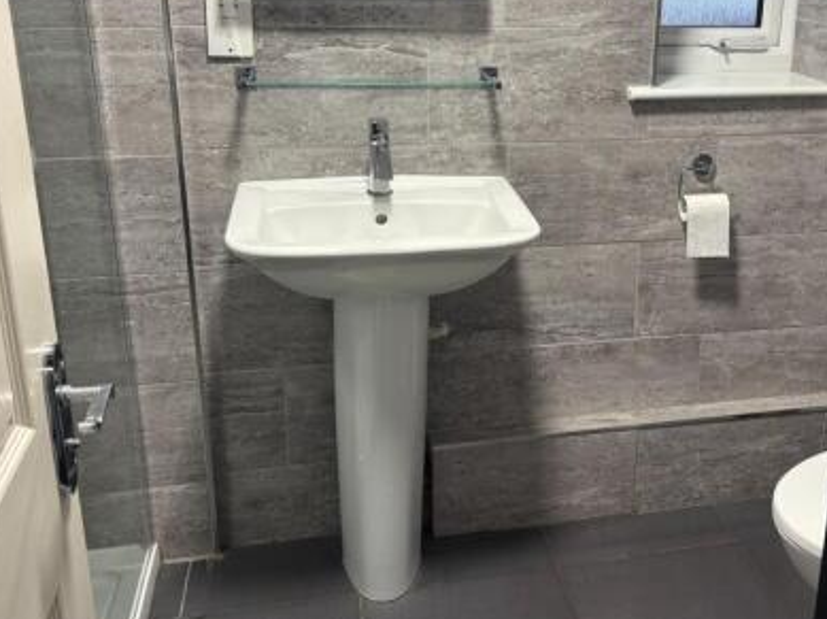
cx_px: 537
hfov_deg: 47.3
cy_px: 197
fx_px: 931
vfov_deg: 36.3
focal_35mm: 39
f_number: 1.6
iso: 100
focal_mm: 5.96
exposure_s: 1/50
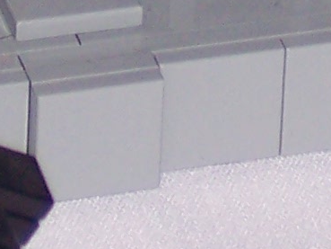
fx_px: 8666
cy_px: -519
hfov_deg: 2.2
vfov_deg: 1.6
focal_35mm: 906
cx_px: 187
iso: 100
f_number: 4.8
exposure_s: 1/125
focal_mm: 24
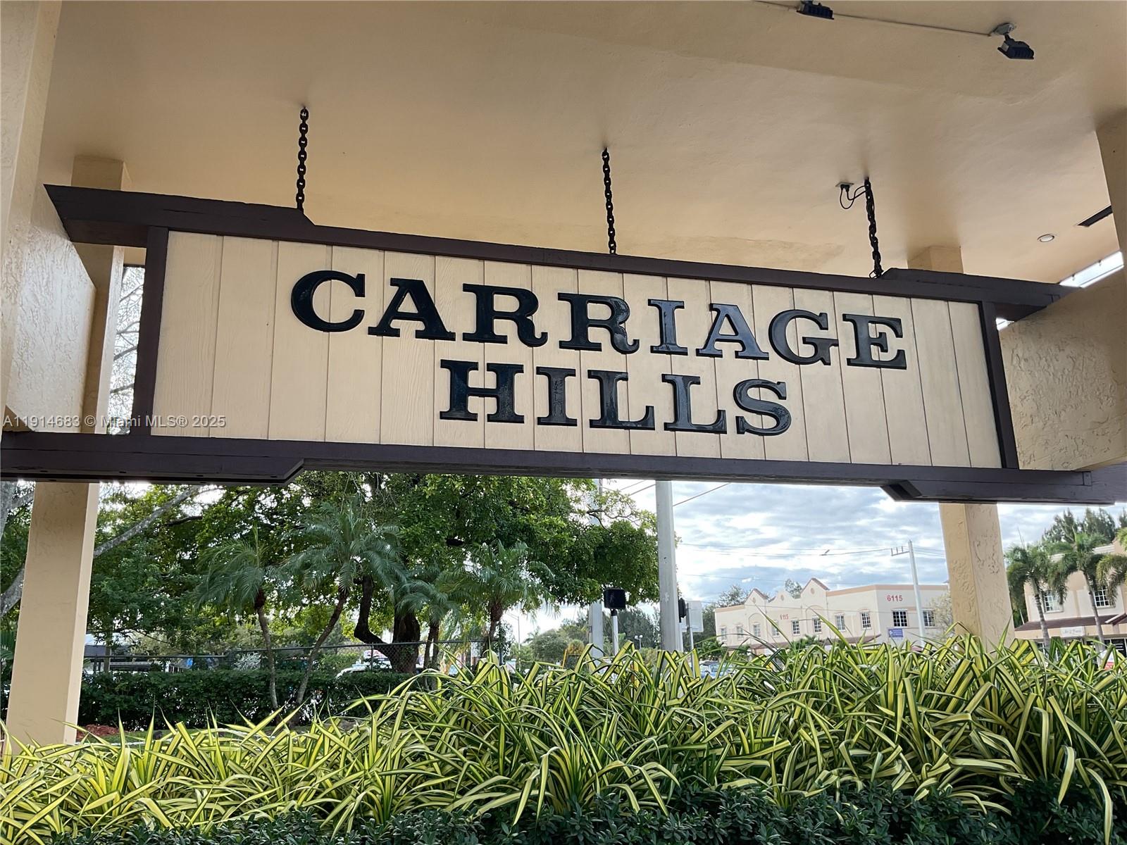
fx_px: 944
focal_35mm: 29
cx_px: 564
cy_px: 422
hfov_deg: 61.7
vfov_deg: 48.2
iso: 16
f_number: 1.8
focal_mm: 3
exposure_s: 1/168
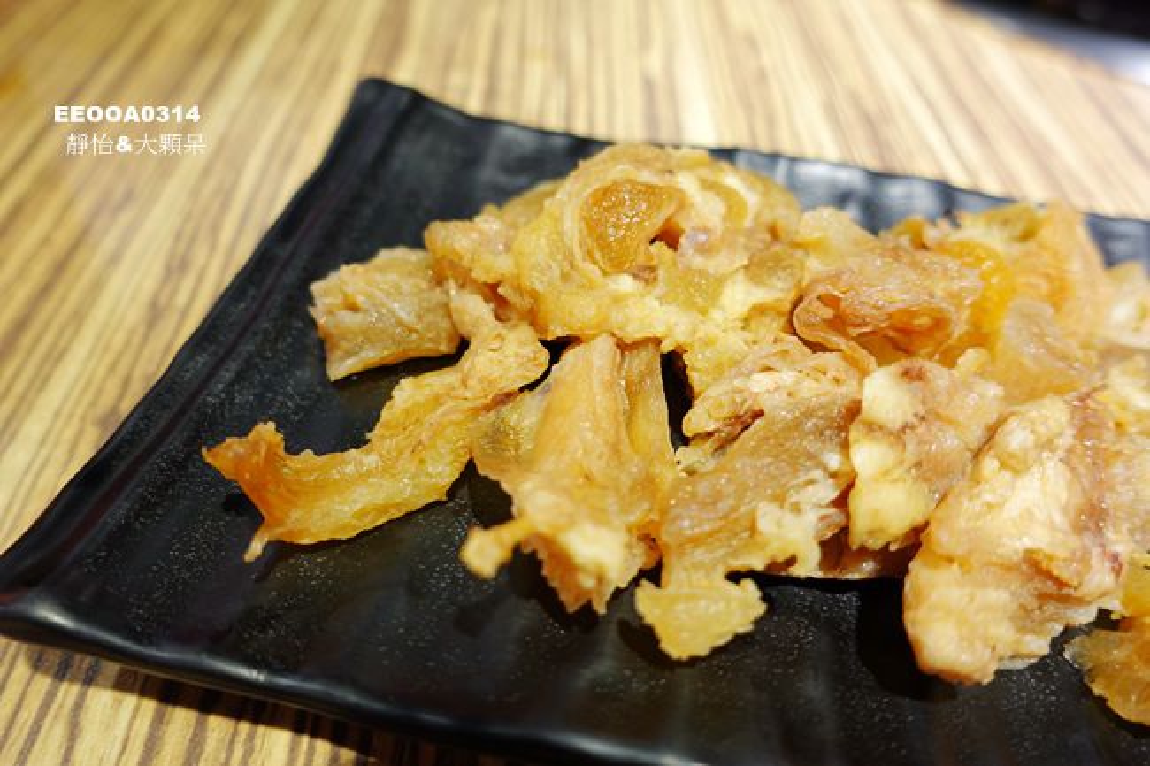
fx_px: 862
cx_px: 575
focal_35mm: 27
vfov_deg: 47.9
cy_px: 383
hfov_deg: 67.4
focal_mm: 9.91
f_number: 2.2
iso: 250
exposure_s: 1/30
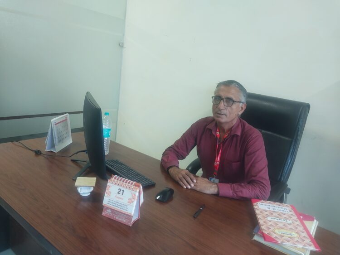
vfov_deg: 46.8
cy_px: 128
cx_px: 170
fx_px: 295
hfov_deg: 59.9
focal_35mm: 30
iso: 160
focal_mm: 4.6
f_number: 1.8
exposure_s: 1/50
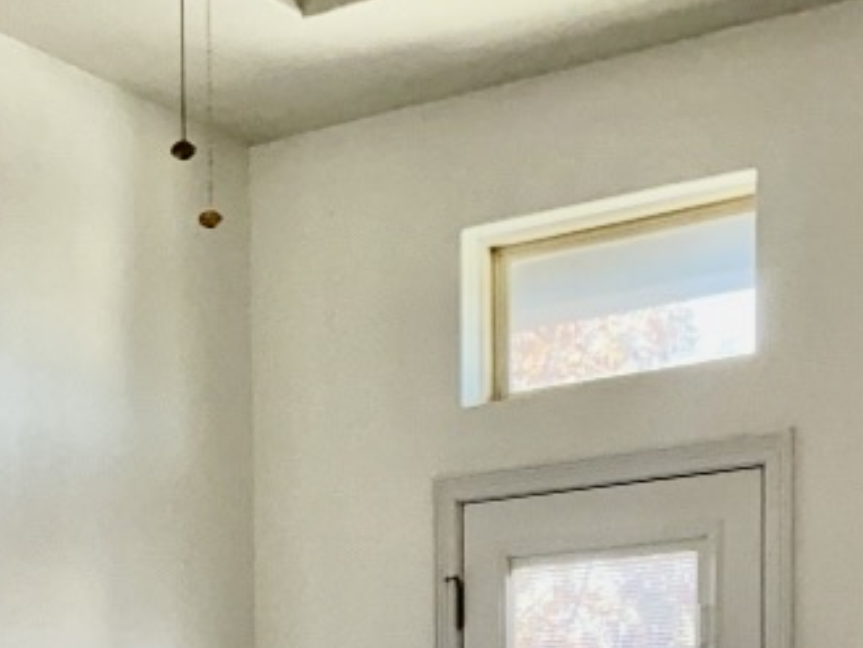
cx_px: 344
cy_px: 897
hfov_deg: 23.2
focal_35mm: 84
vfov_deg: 16.4
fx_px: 2095
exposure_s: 1/120
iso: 100
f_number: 1.8
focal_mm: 3
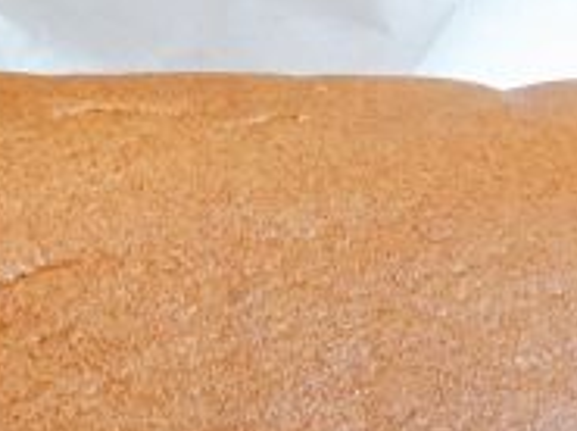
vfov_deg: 13.1
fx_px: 1830
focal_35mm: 110
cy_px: 511
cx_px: -53
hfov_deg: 17.3
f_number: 2.2
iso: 200
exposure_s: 1/33
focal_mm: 4.15
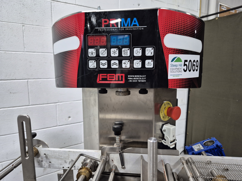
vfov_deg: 58.9
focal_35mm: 23
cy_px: 90
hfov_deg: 73.9
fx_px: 161
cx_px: 121
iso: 400
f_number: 1.8
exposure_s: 1/120
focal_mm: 5.4
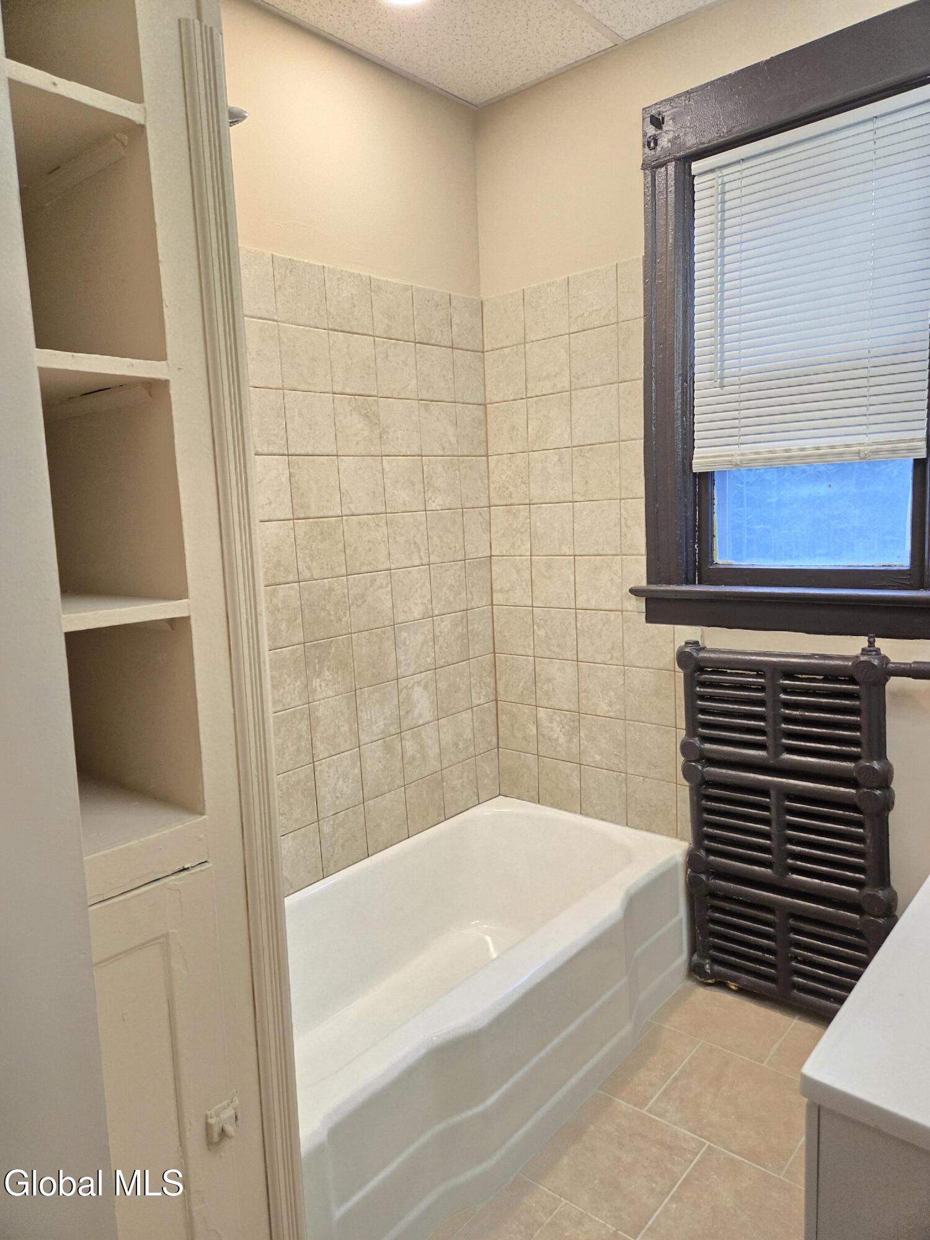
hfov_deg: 58.9
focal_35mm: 23
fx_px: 824
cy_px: 620
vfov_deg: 73.9
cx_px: 465
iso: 500
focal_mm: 5.4
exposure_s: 1/120
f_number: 1.8
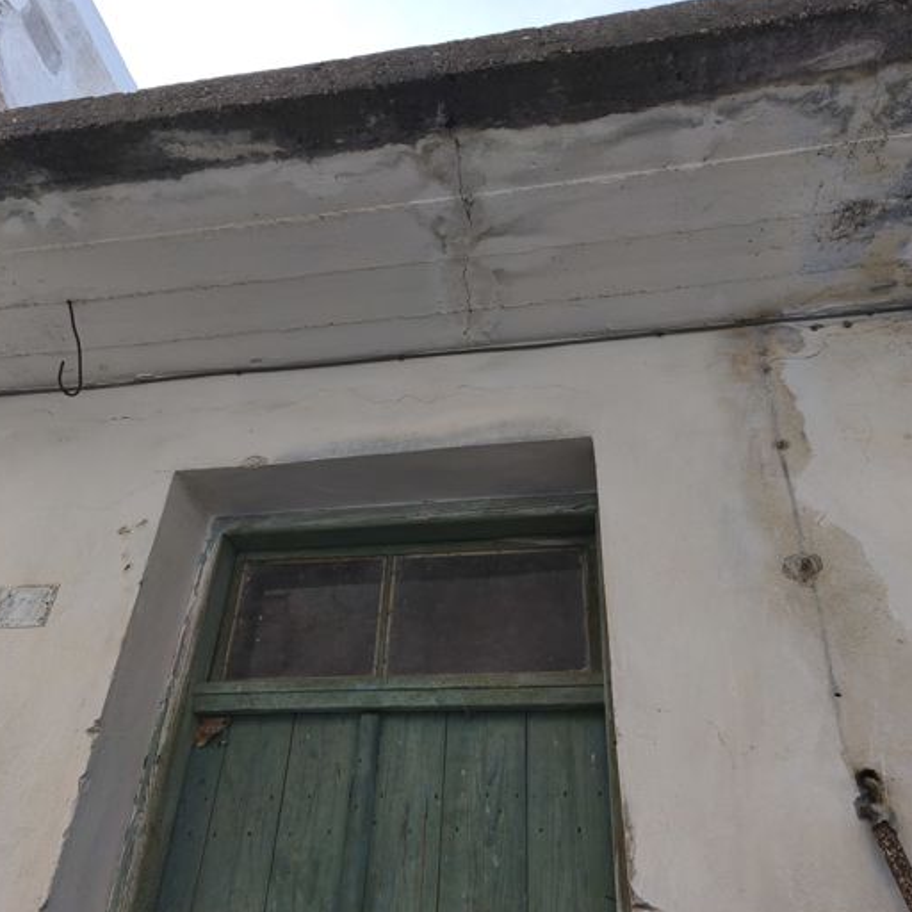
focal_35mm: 28
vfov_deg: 57.3
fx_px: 835
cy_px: 456
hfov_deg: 57.3
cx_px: 462
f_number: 1.7
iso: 80
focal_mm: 5.35
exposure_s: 1/785
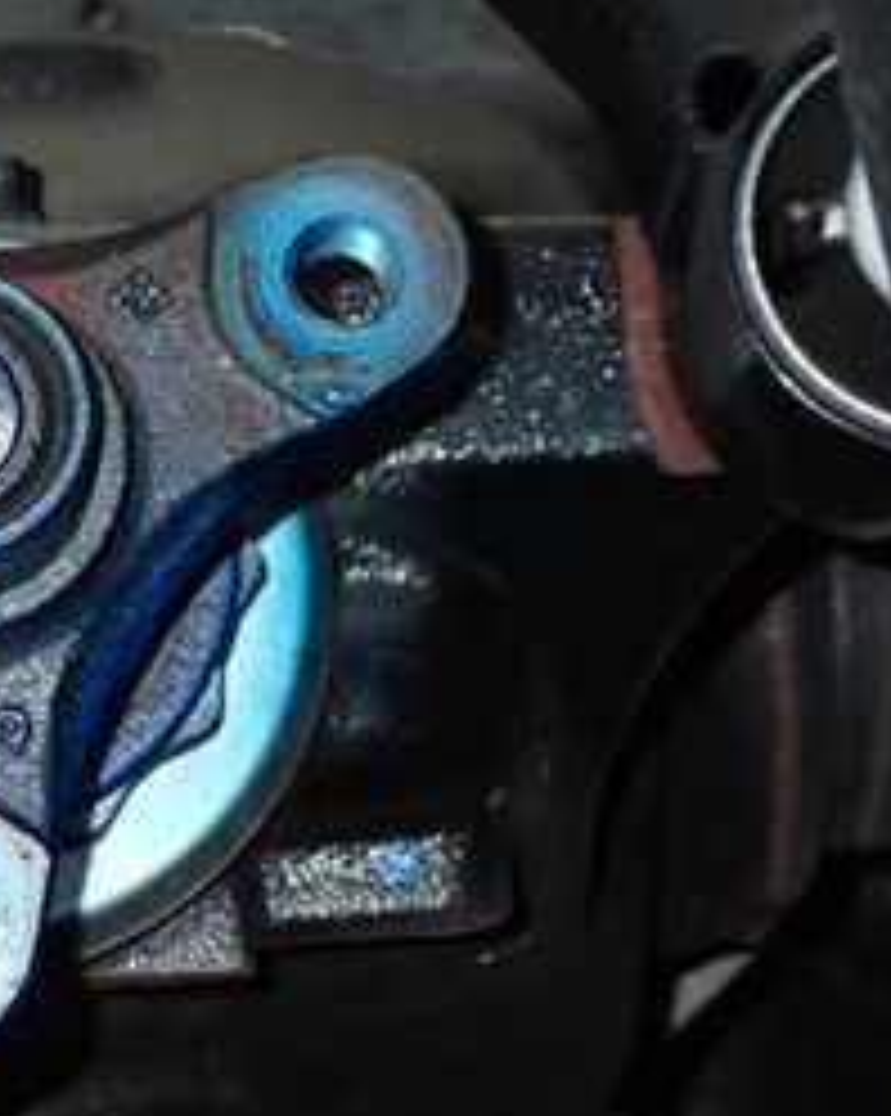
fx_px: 4521
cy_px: 576
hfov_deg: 11.1
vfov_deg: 14.1
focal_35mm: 137
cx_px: -9
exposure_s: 1/60
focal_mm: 10.35
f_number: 10
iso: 800
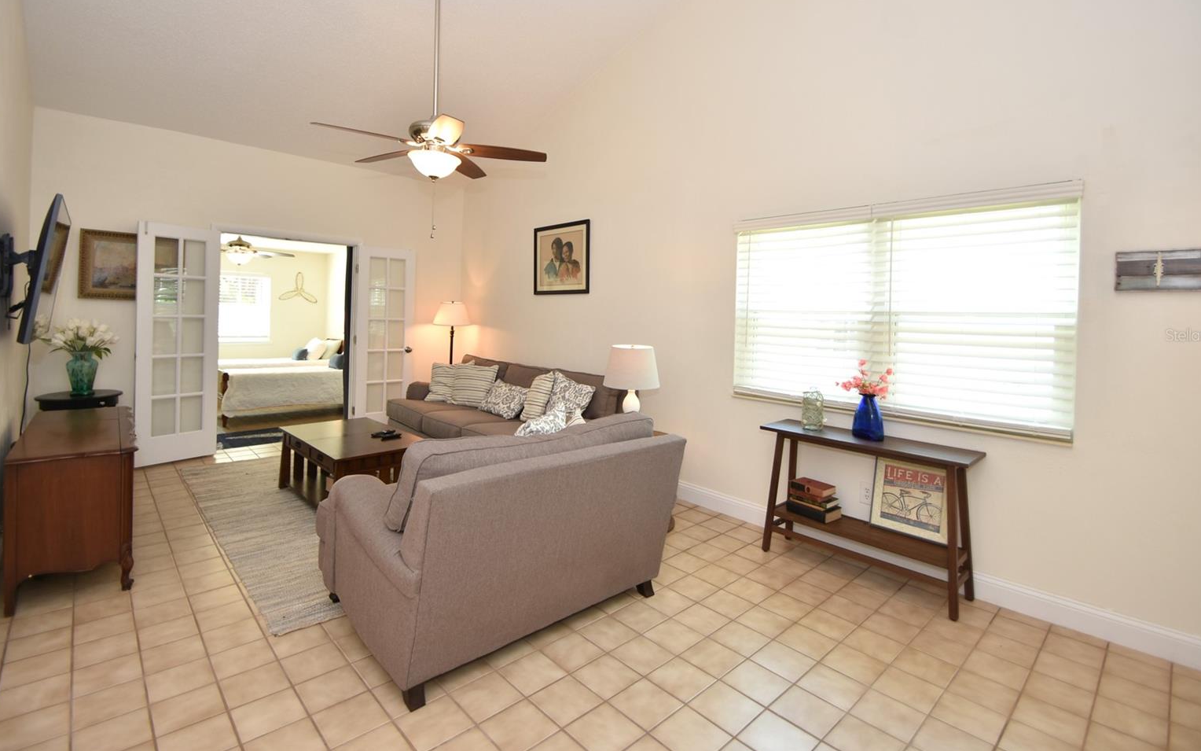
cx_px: 607
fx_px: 524
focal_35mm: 16
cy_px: 335
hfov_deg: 97.8
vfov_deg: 71.0
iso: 200
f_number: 4
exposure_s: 1/60
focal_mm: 10
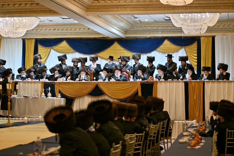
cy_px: 78
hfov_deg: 23.6
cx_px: 117
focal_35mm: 86
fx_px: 559
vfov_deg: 15.9
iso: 400
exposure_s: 1/160
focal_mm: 86
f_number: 2.8
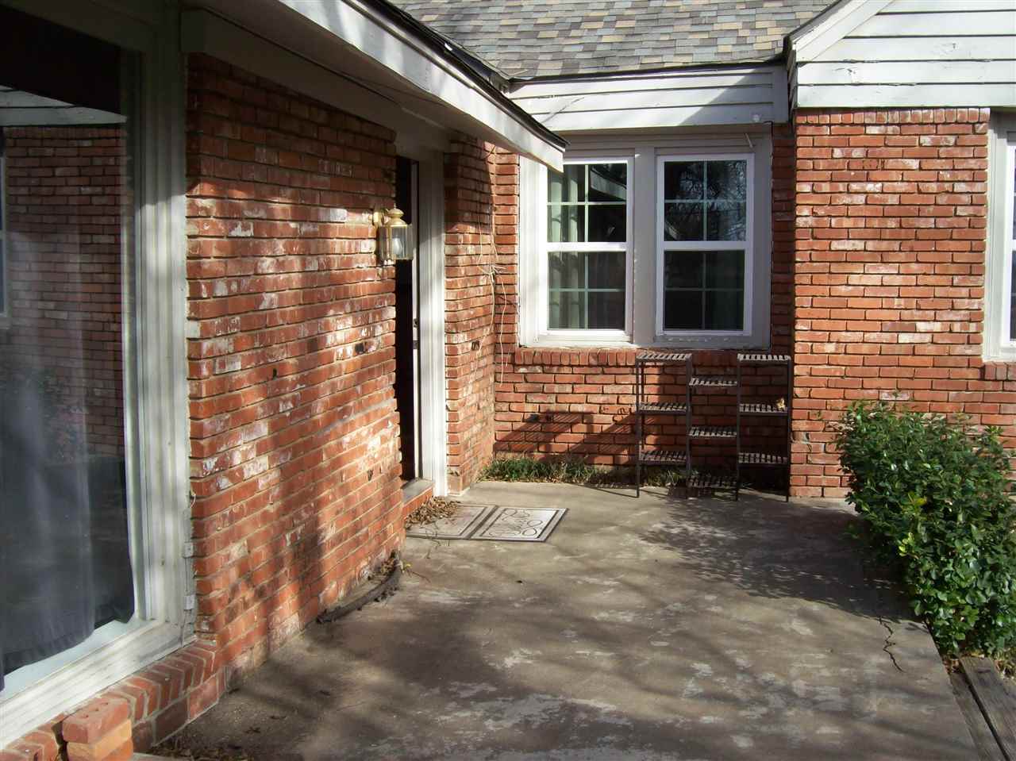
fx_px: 1056
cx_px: 508
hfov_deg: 51.4
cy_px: 380
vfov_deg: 39.6
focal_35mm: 36
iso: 80
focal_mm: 6
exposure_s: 1/299
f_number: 4.8
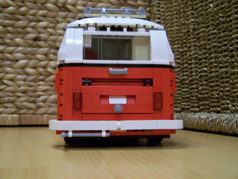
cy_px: 90
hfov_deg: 49.0
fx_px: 261
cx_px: 119
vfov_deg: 37.7
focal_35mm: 38
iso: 160
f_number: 2.8
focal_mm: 6.3
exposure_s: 1/8
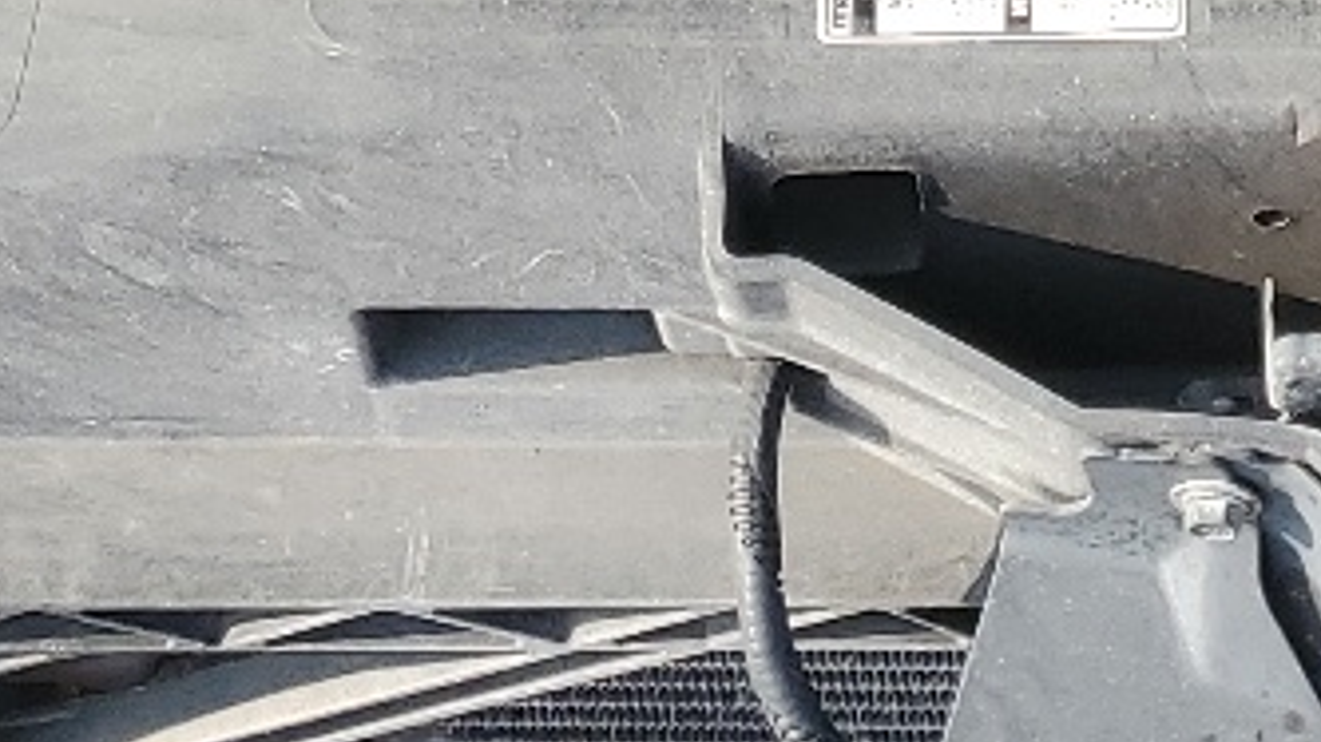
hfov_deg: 15.4
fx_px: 4762
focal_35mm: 136
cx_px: 1432
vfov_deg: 7.8
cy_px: -1444
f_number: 1.5
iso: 50
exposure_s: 1/833
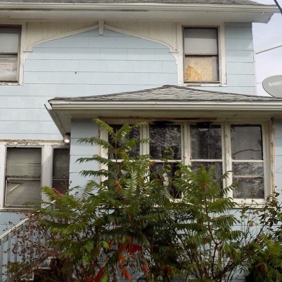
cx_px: 149
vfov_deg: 41.8
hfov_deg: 41.8
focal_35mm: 40
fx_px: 369
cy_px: 153
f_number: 3.1
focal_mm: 4
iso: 80
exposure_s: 1/800
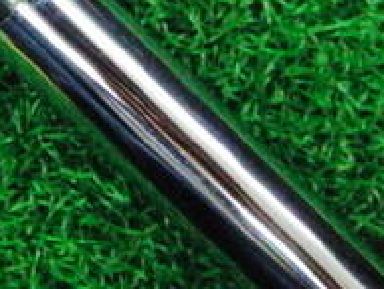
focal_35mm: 122
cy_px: -170
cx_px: -144
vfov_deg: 11.6
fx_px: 1355
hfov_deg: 15.2
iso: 3200
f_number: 3.6
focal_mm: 6.42
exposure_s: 1/320
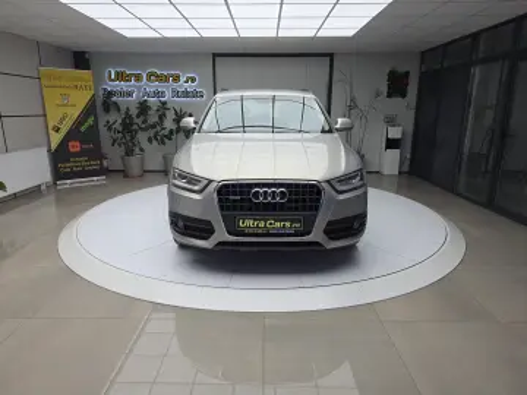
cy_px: 198
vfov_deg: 58.9
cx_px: 264
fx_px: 350
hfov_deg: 73.9
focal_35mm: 23
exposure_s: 1/122
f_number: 1.7
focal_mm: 6.25
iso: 12
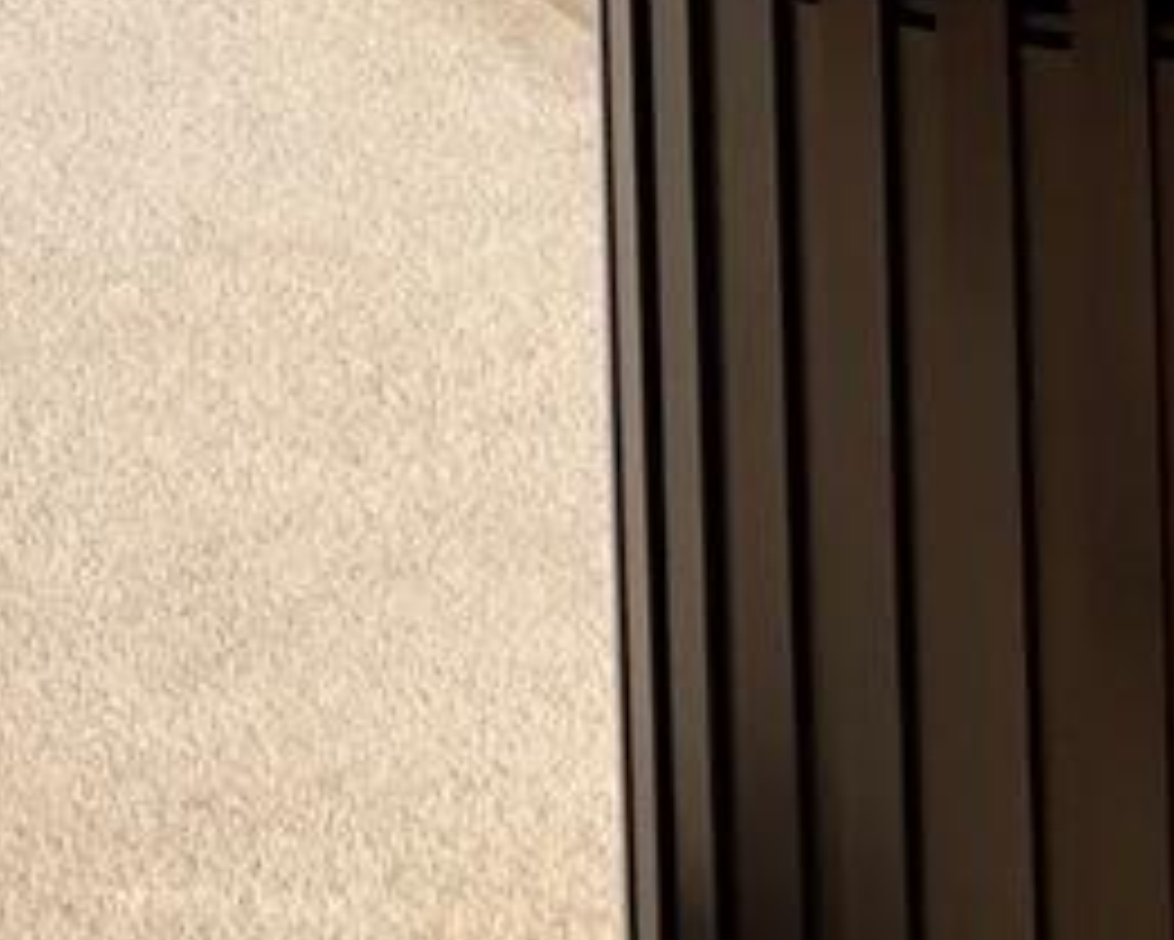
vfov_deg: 5.0
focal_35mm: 291
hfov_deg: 6.6
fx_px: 10115
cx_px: -252
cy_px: -2190
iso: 80
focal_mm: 6.76
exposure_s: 1/6173
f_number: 1.78
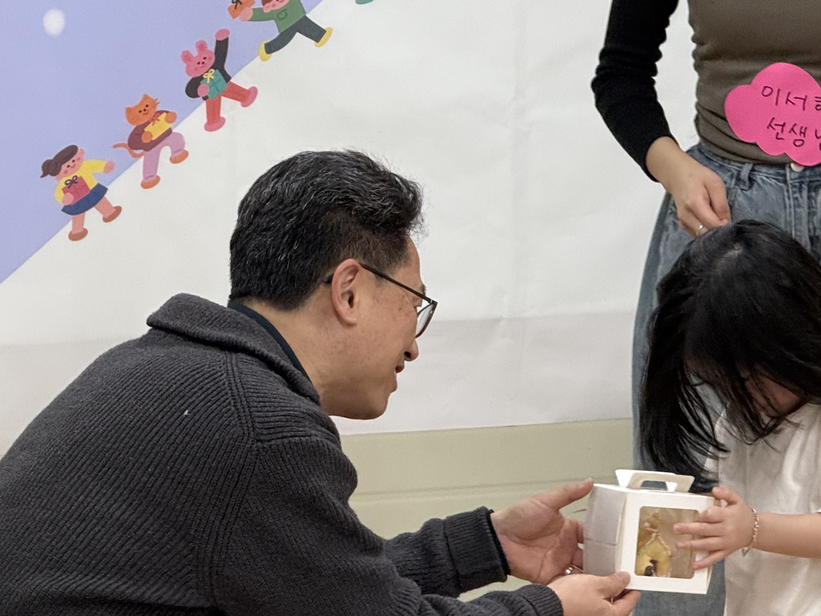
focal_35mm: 225
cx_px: 374
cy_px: 366
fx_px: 5337
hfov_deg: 8.8
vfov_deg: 6.6
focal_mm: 15.66
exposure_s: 1/60
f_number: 2.8
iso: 200
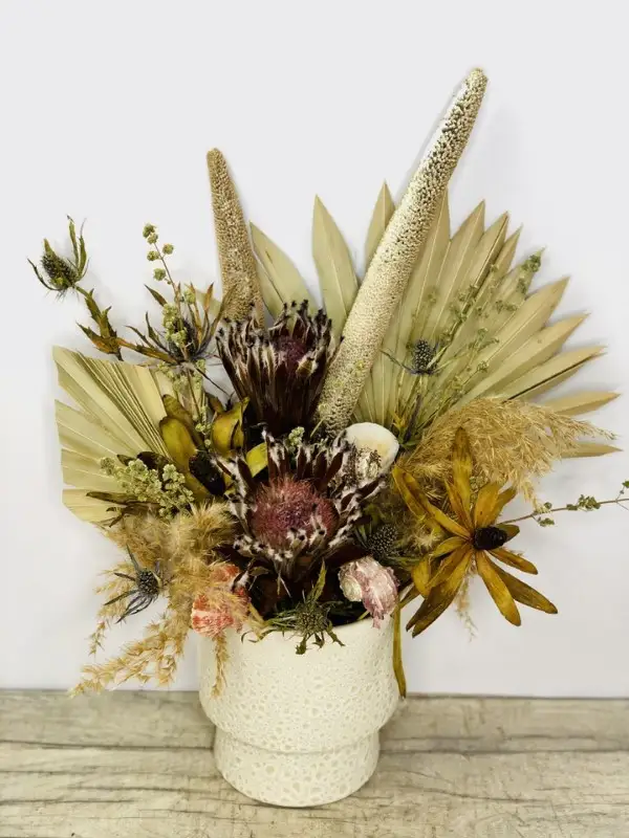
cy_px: 419
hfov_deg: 28.0
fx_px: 1260
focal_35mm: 52
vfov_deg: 36.8
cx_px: 314
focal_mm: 6
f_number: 2.4
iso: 32
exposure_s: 1/50
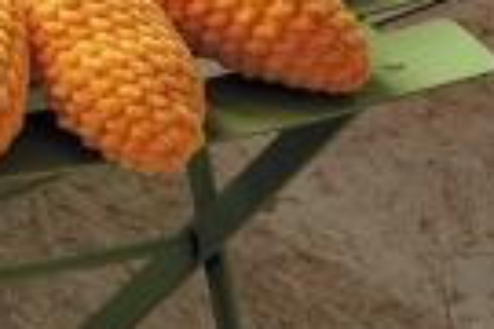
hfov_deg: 6.3
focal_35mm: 309
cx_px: -772
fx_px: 4240
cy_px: -260
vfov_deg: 4.4
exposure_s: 1/6
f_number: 11
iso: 200
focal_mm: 52
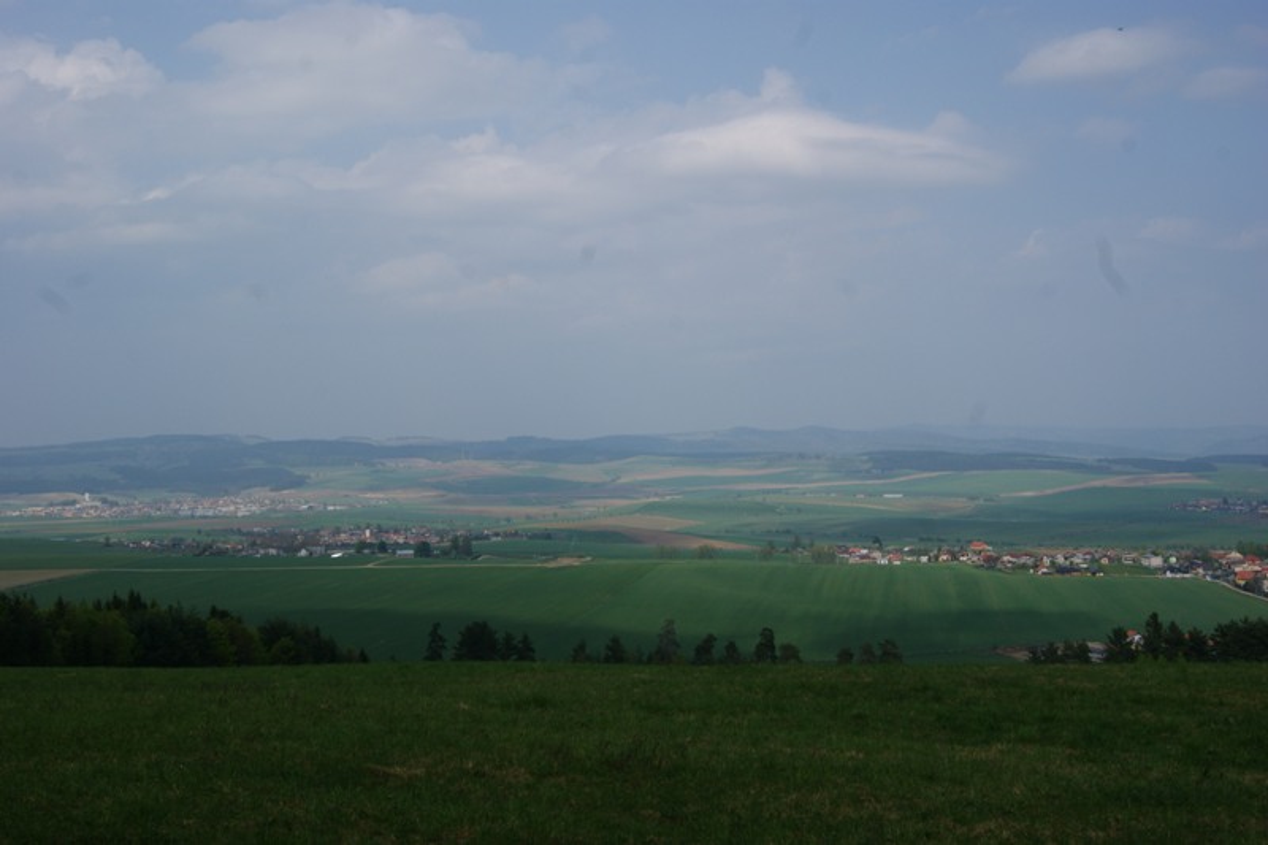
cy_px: 422
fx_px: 1585
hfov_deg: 43.6
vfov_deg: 29.9
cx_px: 634
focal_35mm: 45
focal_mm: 30
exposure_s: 1/250
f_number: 11
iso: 100
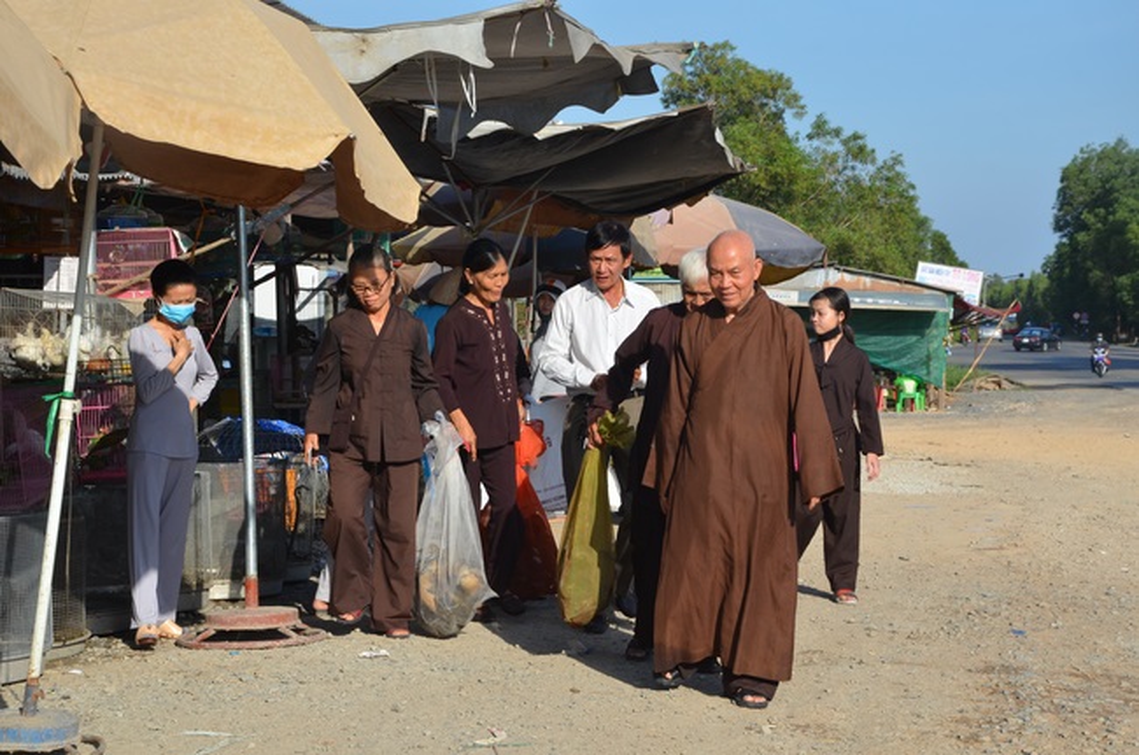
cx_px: 570
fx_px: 2748
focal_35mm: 87
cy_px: 378
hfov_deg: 23.4
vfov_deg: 15.6
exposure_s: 1/500
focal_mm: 58
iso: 250
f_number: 11
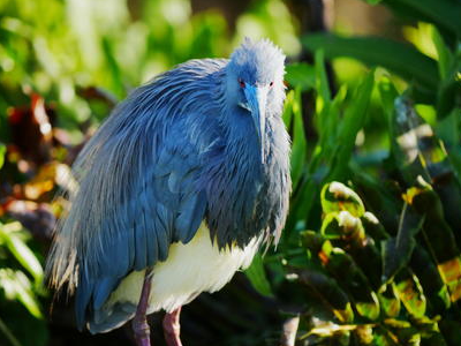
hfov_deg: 3.3
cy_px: 183
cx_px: 220
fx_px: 7911
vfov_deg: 2.5
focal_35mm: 594
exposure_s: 1/640
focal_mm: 264
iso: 800
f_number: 5.4
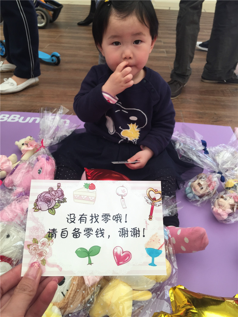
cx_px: 119
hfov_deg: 48.2
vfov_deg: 61.6
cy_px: 158
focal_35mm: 29
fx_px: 266
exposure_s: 1/100
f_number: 2.2
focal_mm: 4.15
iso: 40
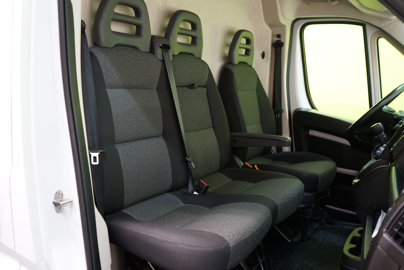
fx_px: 325
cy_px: 135
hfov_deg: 63.7
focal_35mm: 29
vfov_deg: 45.0
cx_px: 202
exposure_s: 1/30
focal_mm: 29
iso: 1250
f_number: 3.5
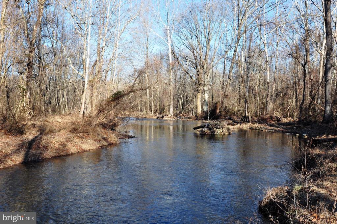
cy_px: 112
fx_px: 337
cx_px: 168
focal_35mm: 36
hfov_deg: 53.2
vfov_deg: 36.8
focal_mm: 24
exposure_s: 1/200
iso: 400
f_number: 10
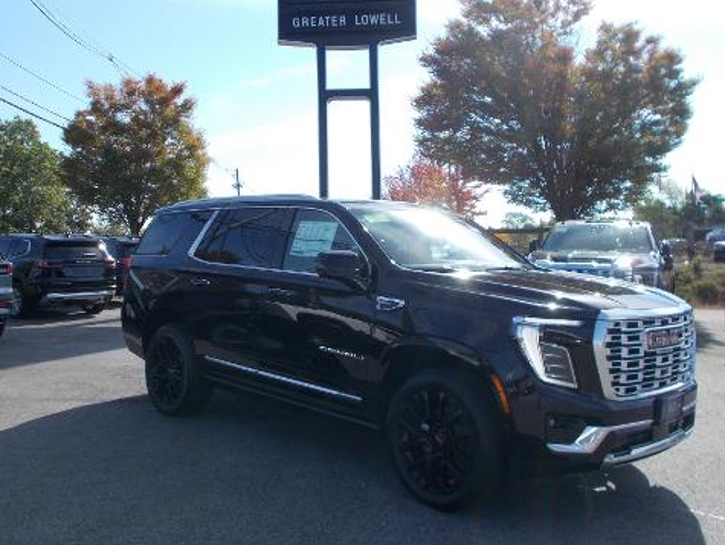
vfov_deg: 40.5
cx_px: 366
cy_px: 214
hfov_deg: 52.6
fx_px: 734
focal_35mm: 35
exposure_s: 1/100
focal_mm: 4.6
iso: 80
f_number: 8
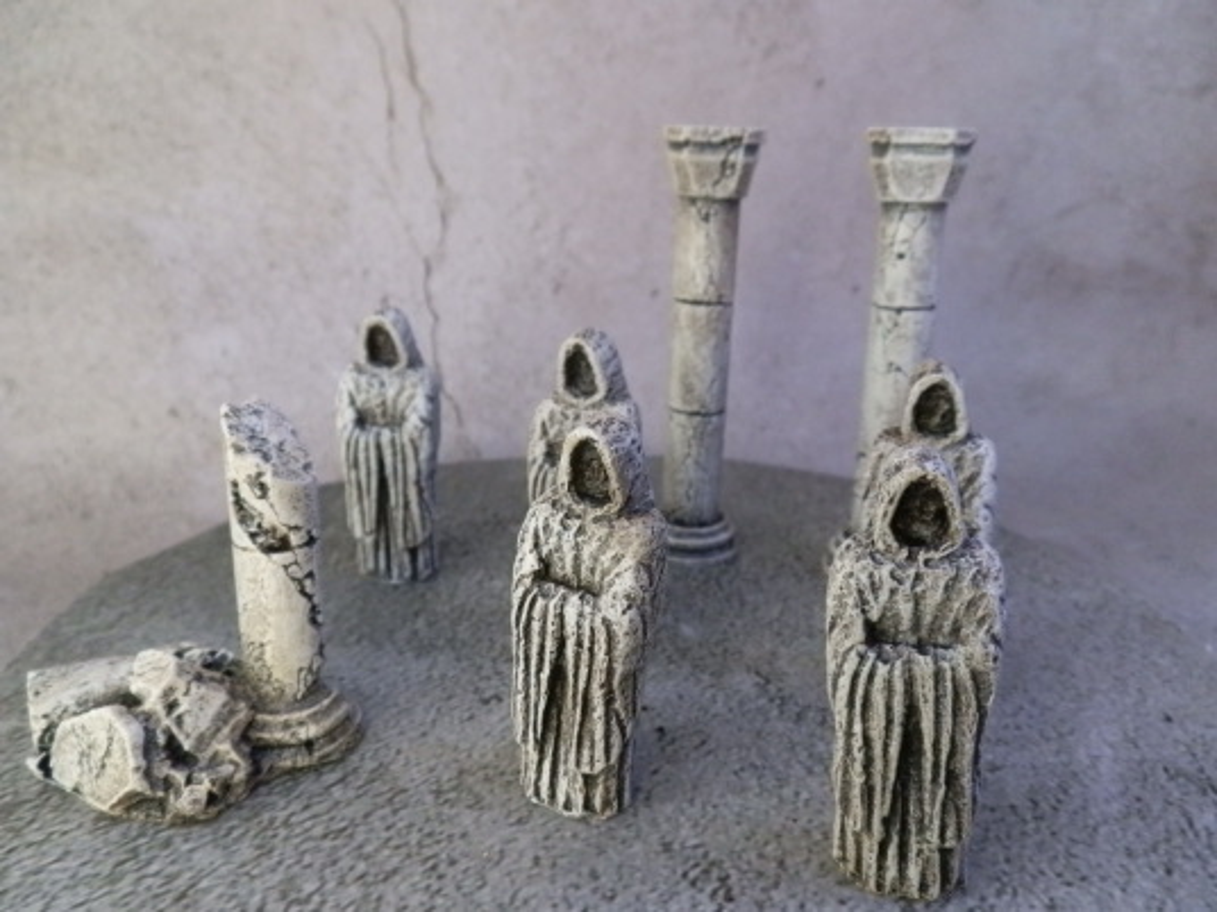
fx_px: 984
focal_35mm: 28
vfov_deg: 49.7
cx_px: 608
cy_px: 456
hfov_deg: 63.4
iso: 400
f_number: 3.1
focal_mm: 5
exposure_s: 1/160
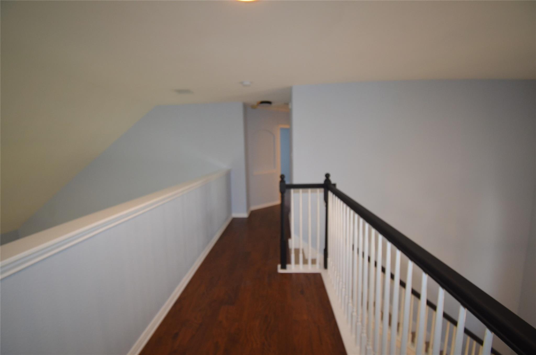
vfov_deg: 77.1
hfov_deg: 100.5
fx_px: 223
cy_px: 178
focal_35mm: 15
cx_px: 268
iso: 800
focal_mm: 10
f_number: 4.5
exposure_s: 1/60
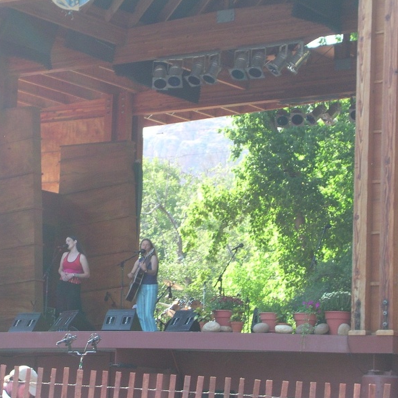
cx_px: 174
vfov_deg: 13.2
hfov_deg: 13.2
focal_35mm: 132
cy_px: 199
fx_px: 1717
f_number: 4.8
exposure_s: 1/49.8
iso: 100
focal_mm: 16.8
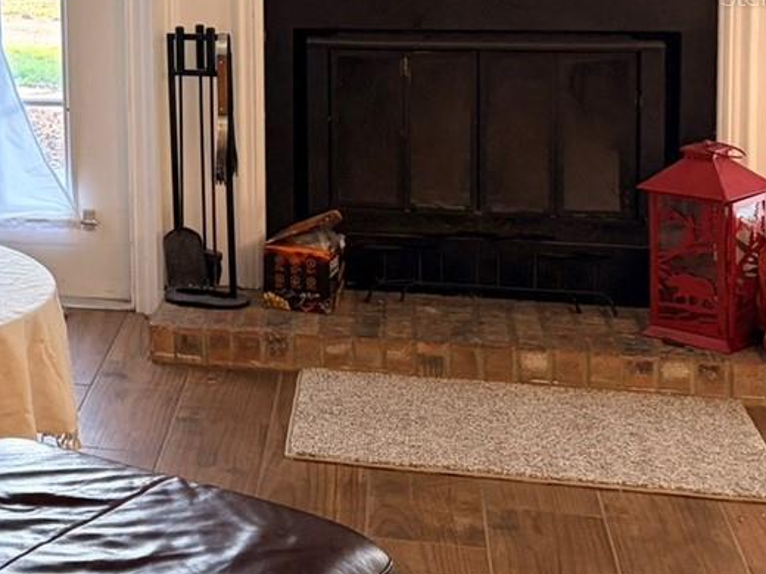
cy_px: -6
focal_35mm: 80
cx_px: -320
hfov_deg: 21.3
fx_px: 1770
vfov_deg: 18.0
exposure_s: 1/60
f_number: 1.6
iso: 125
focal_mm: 5.96
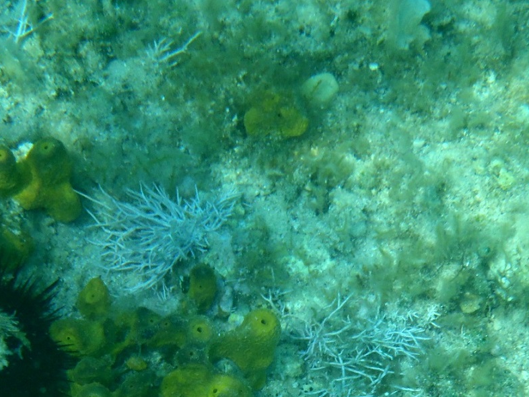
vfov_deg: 6.0
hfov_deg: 7.9
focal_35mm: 249
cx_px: 277
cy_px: 391
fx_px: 3806
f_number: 5.2
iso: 80
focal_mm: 19.85
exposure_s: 1/250
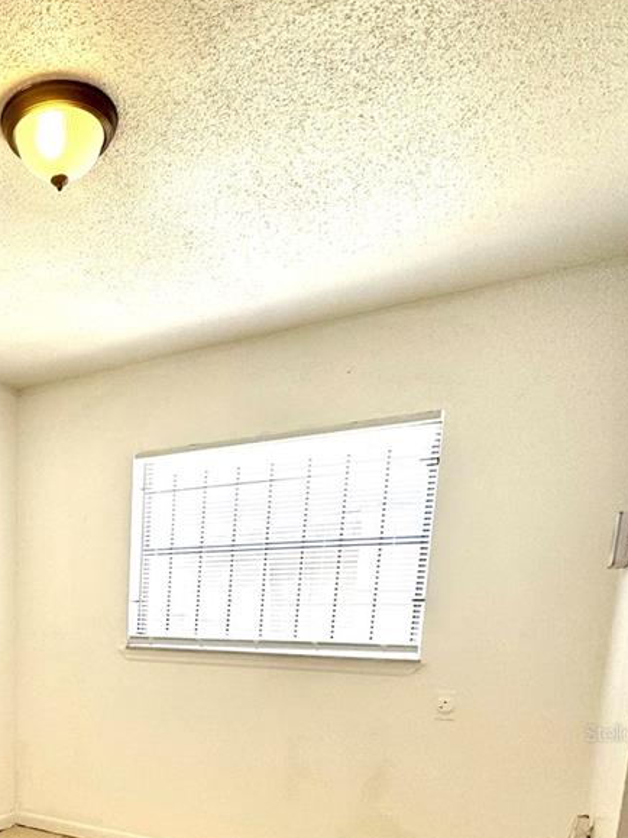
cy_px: 732
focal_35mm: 29
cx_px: 36
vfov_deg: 54.8
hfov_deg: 43.1
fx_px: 702
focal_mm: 2.22
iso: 80
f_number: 2.2
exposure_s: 1/99
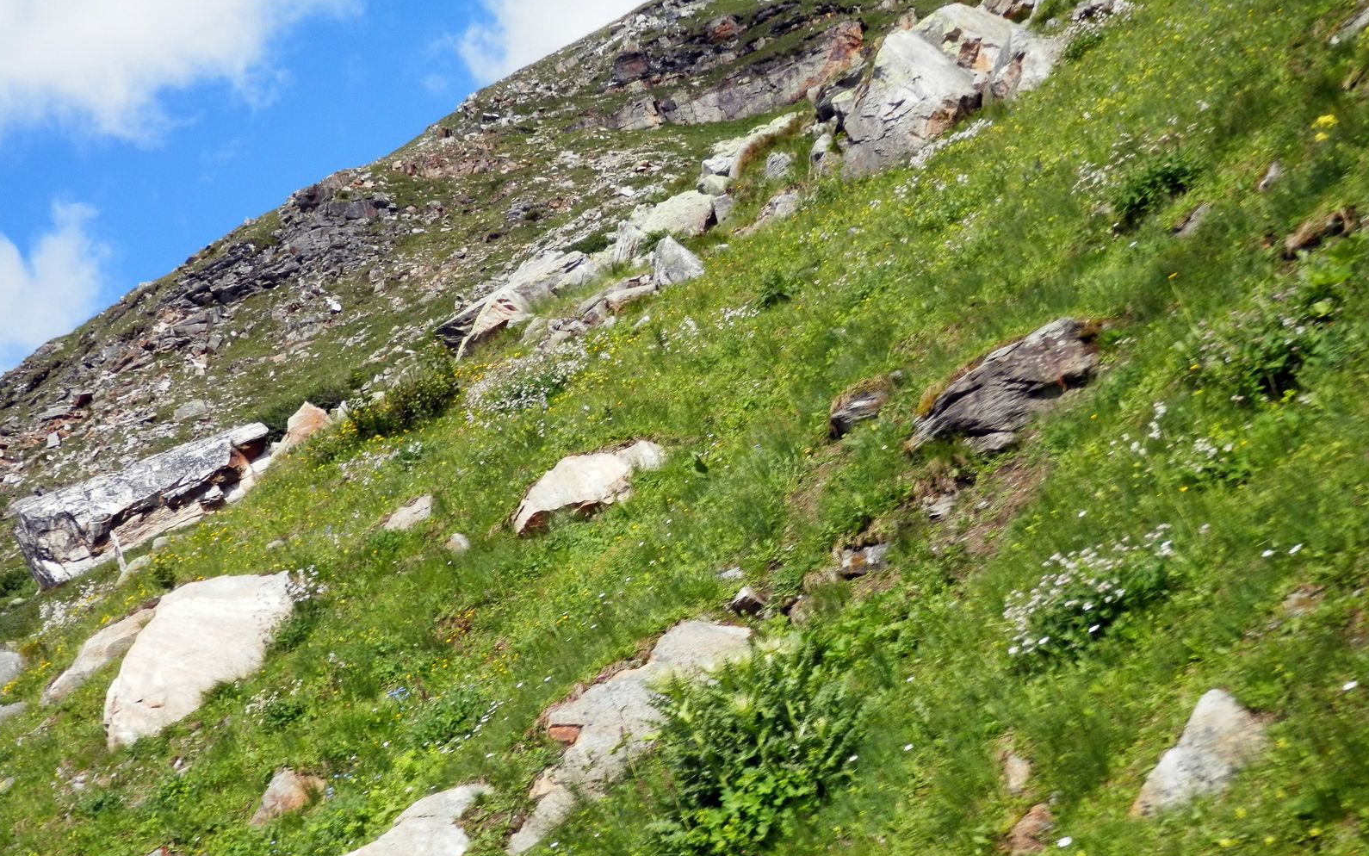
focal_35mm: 48
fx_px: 1791
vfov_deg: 26.8
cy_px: 512
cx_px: 681
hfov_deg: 41.8
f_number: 3.8
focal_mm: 8
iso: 80
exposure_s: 1/500
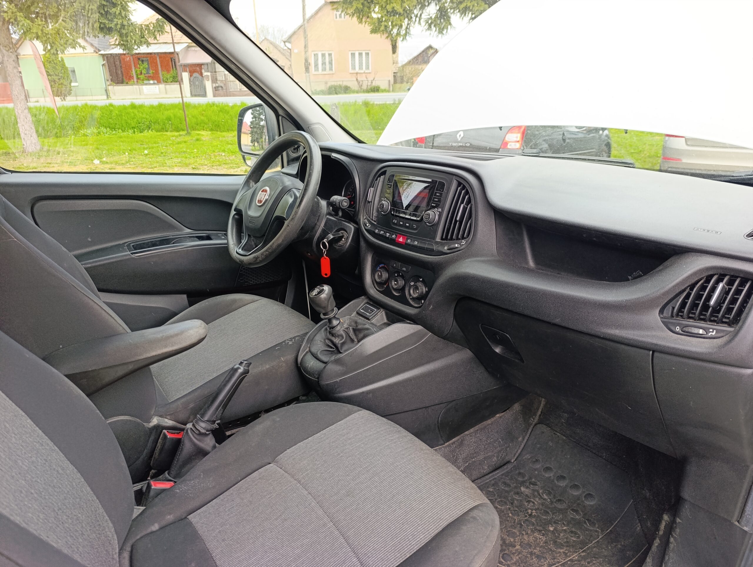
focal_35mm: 23
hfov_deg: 73.8
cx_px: 376
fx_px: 501
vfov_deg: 59.0
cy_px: 284
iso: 80
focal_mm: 6.14
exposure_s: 1/100
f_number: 1.6
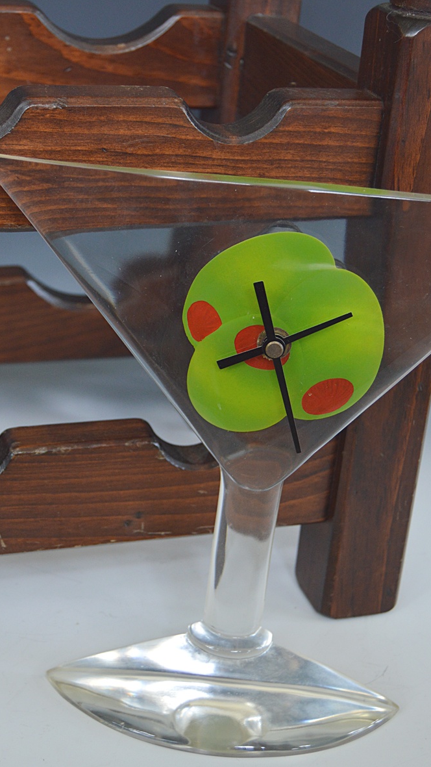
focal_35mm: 64
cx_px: 208
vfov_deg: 32.8
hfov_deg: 18.8
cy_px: 356
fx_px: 1301
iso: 400
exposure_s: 1/80
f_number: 4.5
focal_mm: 32
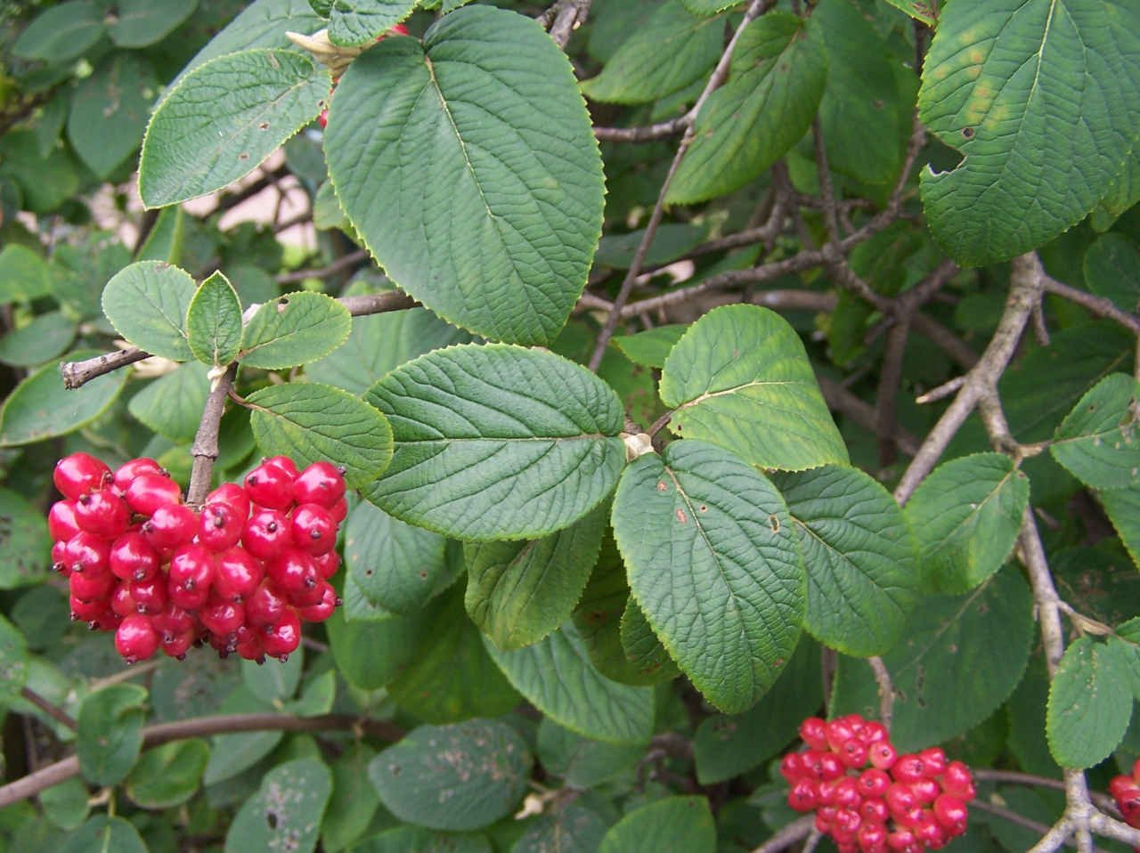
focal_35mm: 38
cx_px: 570
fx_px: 1251
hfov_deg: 49.0
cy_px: 426
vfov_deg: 37.7
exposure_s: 1/100
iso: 80
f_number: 2.8
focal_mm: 6.3
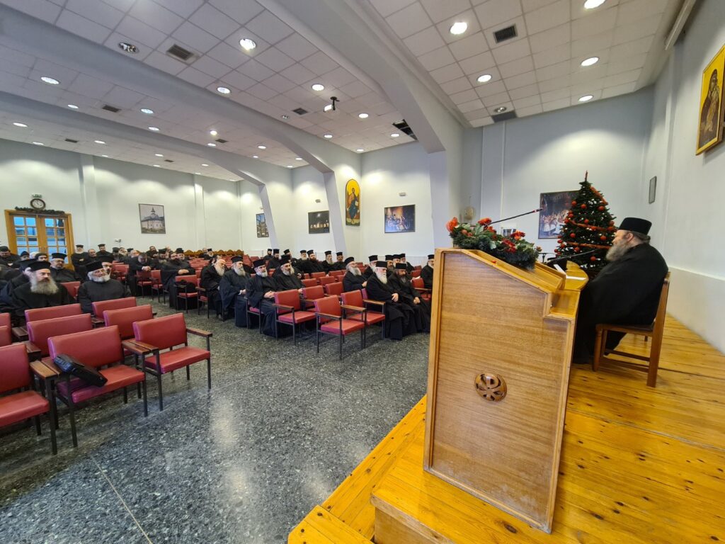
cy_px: 272
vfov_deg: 89.9
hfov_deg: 106.2
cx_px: 362
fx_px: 272
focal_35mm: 13
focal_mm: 2.22
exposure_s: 1/50
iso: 400
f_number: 2.2
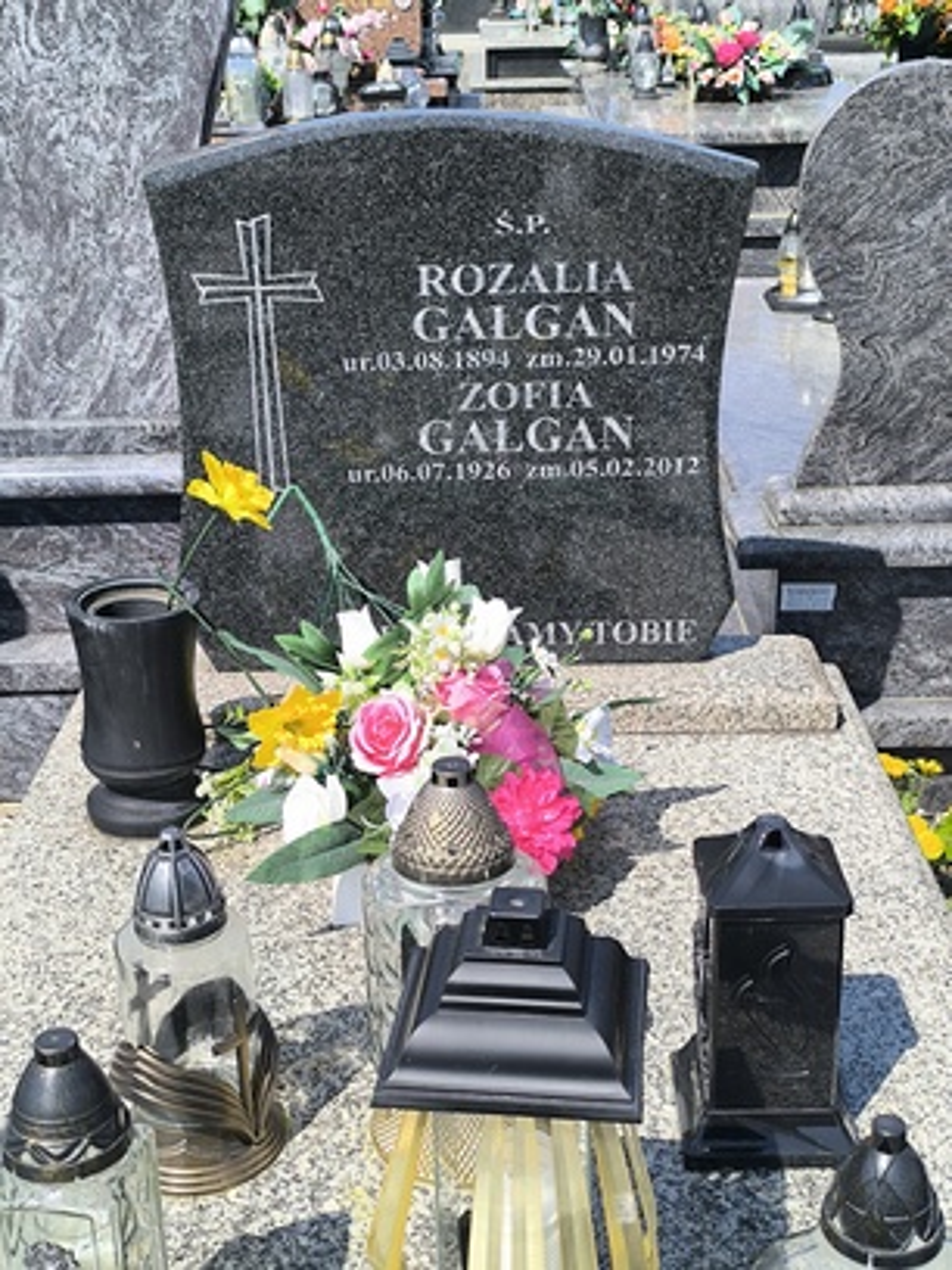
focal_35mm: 46
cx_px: 476
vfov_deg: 41.2
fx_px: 1687
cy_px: 635
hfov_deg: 31.5
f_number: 1.65
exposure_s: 1/933
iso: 50
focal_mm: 6.14
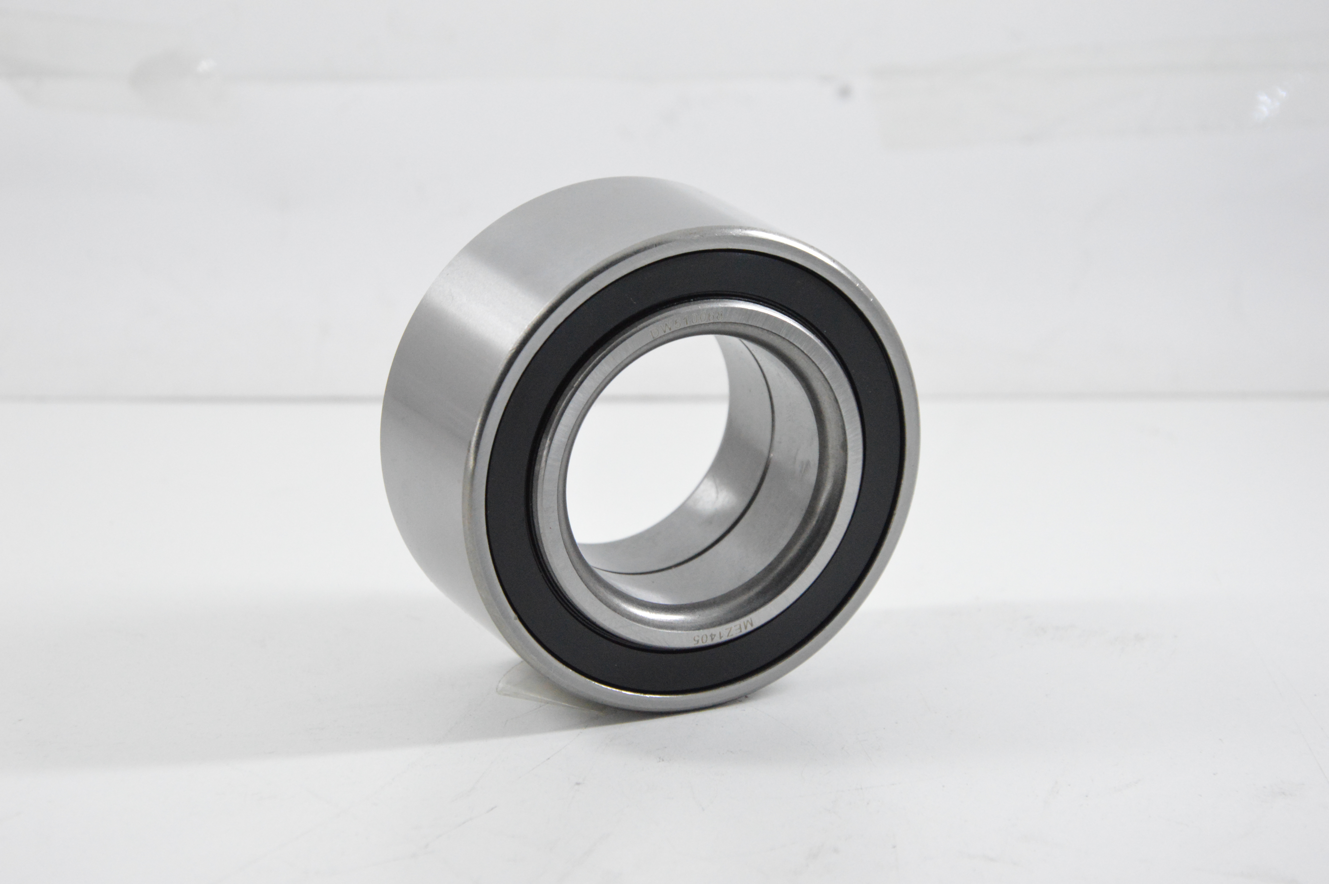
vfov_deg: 11.4
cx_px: 664
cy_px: 442
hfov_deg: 17.1
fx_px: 4426
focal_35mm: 120
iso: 3200
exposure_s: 1/100
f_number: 8
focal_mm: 80
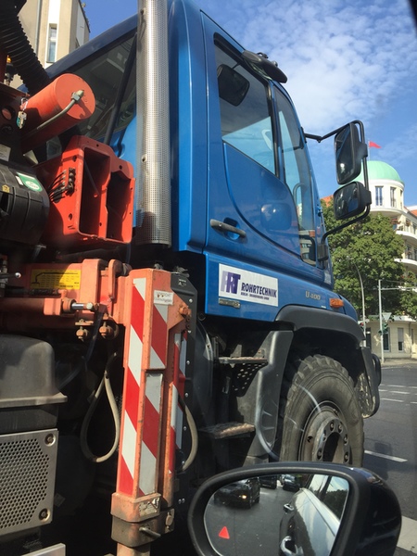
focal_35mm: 29
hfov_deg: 48.2
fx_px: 466
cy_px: 278
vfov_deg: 61.7
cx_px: 208
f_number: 2.2
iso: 32
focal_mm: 4.15
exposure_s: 1/694
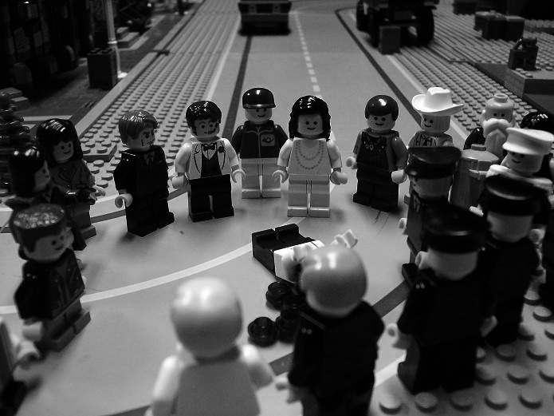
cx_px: 277
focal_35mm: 36
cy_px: 208
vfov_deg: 39.6
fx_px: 576
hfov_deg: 51.4
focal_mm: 6
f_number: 2.7
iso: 160
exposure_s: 1/25
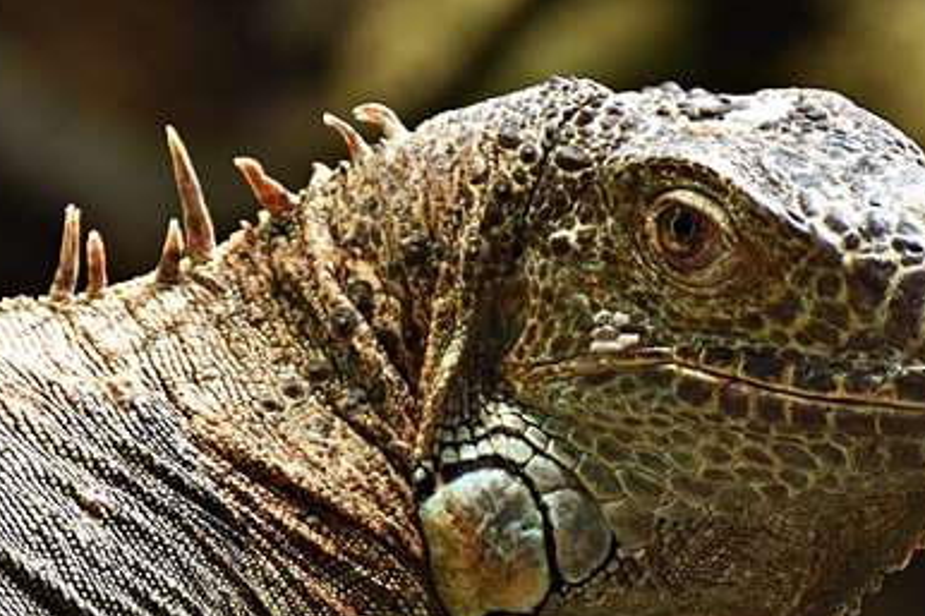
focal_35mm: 486
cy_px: 543
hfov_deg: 4.2
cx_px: 386
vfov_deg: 2.8
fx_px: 12482
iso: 400
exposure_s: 1/60
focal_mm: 122
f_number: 5.6
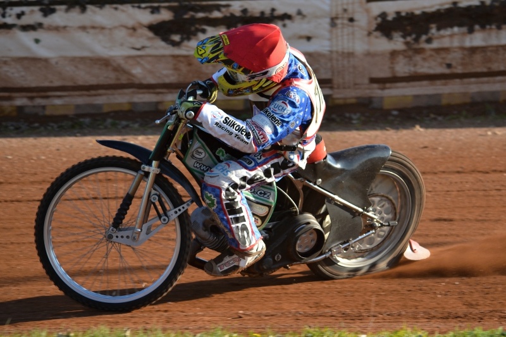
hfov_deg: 16.1
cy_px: 168
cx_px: 253
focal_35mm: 128
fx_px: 1792
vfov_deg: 10.7
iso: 400
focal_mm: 85
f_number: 4.8
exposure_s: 1/1250
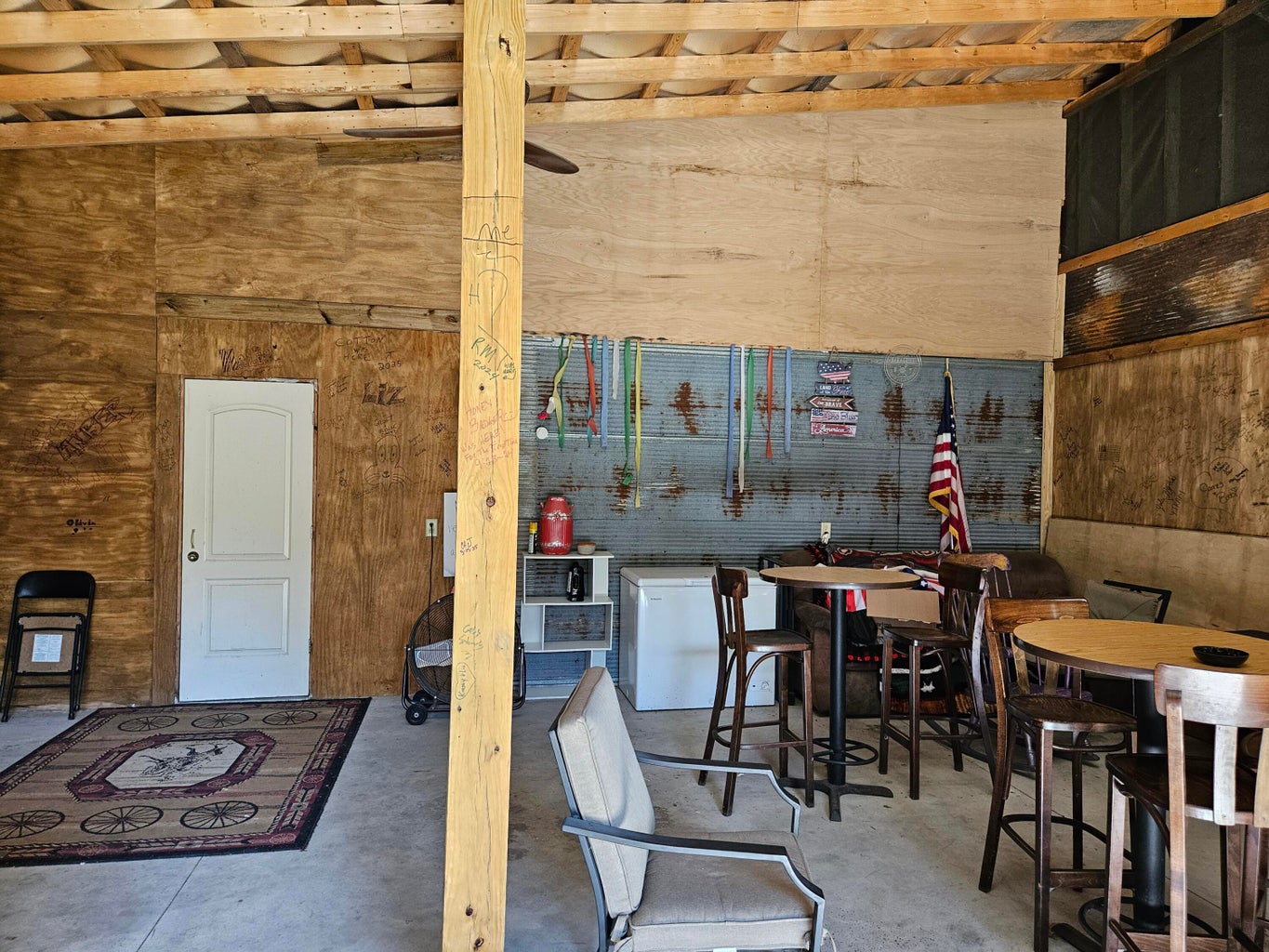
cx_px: 634
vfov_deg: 58.9
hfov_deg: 73.9
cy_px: 476
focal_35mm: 23
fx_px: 843
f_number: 1.8
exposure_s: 1/207
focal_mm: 5.4
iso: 250
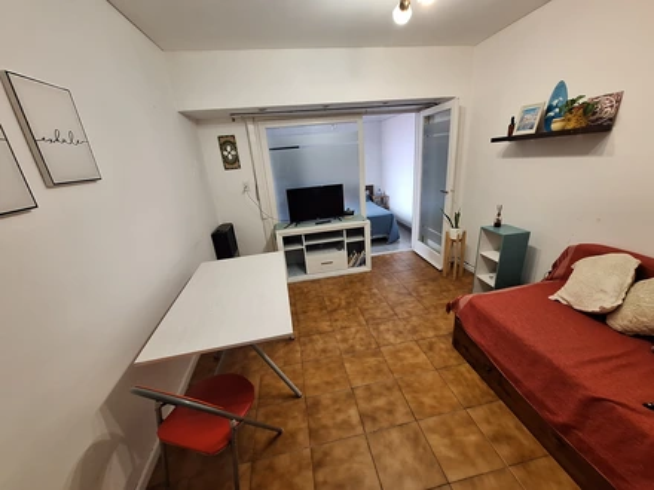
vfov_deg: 89.9
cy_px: 245
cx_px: 327
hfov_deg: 106.2
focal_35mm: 13
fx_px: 246
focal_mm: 1.74
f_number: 2.2
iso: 200
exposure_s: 1/25
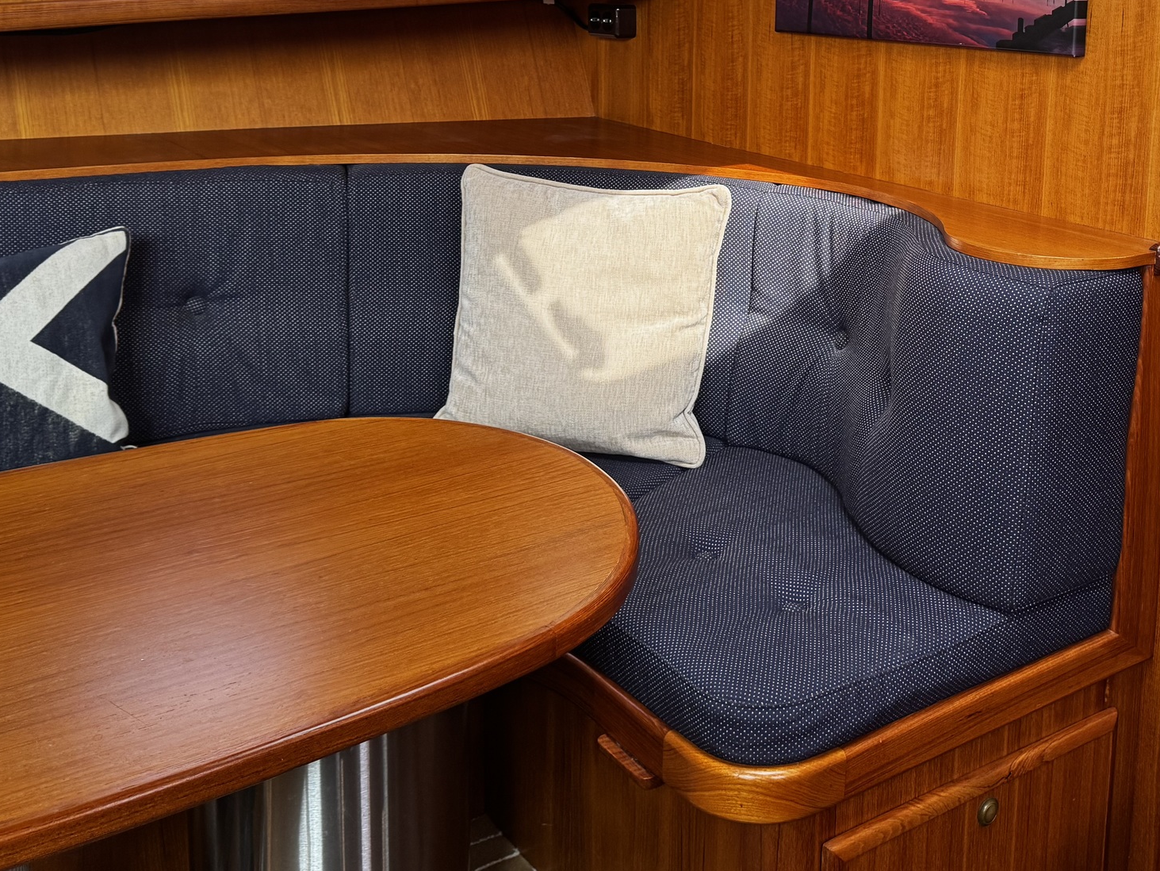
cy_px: 158
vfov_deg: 34.0
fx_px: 1374
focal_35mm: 41
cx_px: 714
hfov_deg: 45.4
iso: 200
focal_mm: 6.76
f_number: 1.78
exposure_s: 1/99
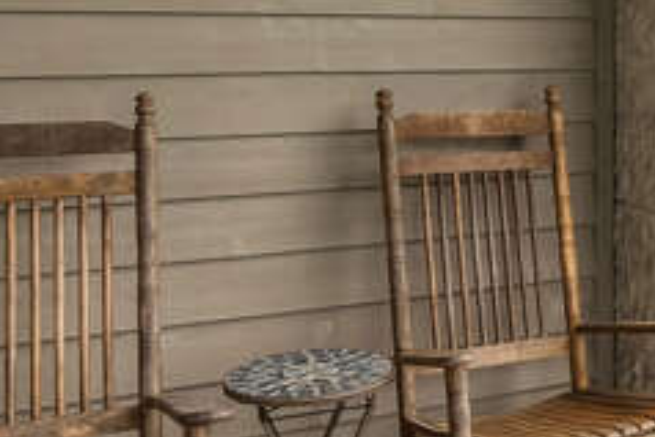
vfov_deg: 22.9
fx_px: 1056
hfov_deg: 31.4
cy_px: 63
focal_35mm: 58
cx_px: 680
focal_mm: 12
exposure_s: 1/320
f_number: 8
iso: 800
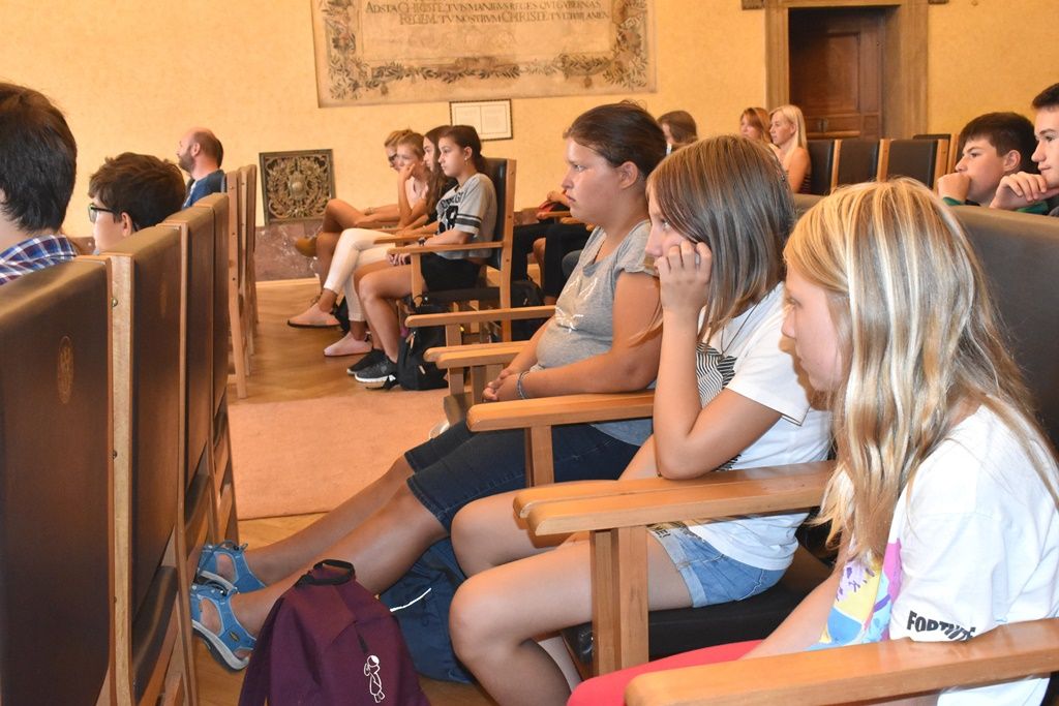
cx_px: 530
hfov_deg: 49.5
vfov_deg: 34.2
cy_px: 353
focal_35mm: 39
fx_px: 1147
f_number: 8
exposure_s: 1/60
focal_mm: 26
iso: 4500
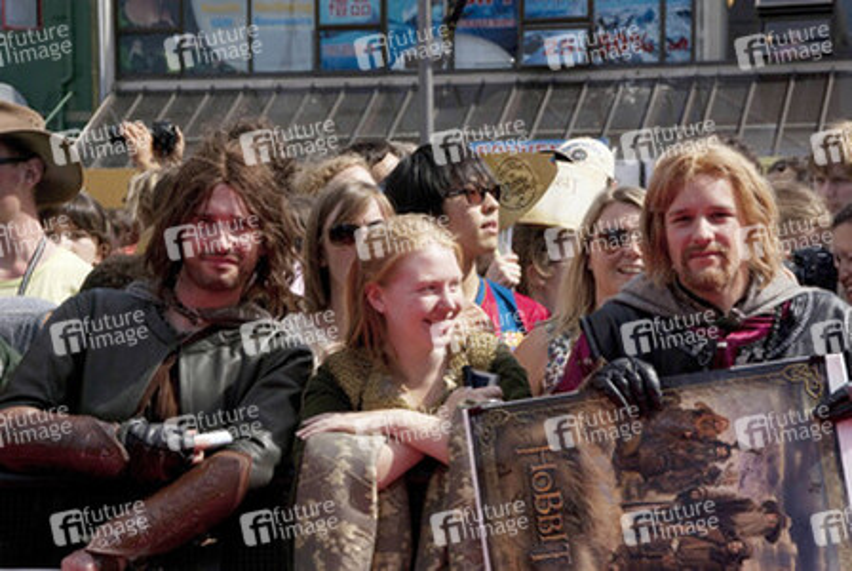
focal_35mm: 117
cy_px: 286
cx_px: 426
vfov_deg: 11.7
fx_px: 2773
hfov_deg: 17.5
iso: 400
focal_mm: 78
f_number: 11
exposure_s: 1/500
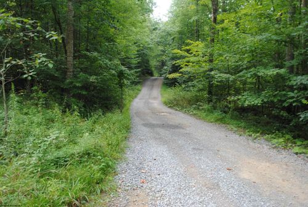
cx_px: 154
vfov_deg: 48.2
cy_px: 104
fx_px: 232
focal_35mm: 27
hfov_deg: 67.3
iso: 200
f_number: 4.5
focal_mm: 18
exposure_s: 1/80
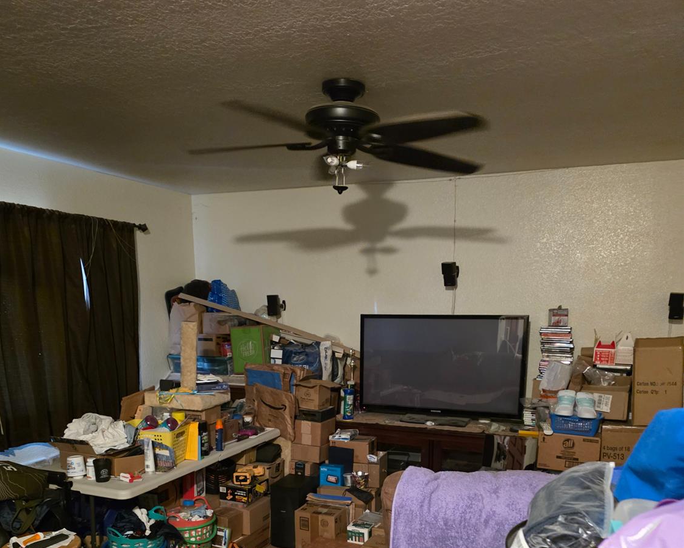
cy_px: 418
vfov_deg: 46.6
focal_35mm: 30
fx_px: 607
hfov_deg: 58.8
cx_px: 342
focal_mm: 6.3
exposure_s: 1/40
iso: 1600
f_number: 1.7
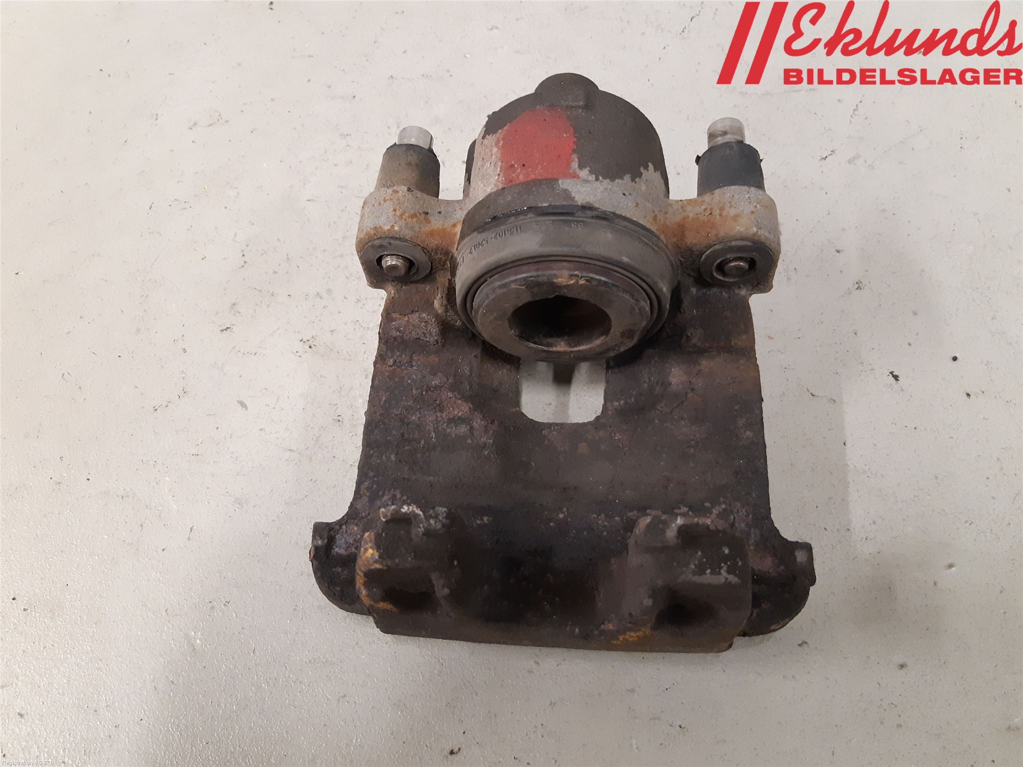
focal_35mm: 26
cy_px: 384
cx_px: 512
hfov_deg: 67.3
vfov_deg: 53.1
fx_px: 768
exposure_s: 1/50
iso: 250
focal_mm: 3.93
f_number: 1.7
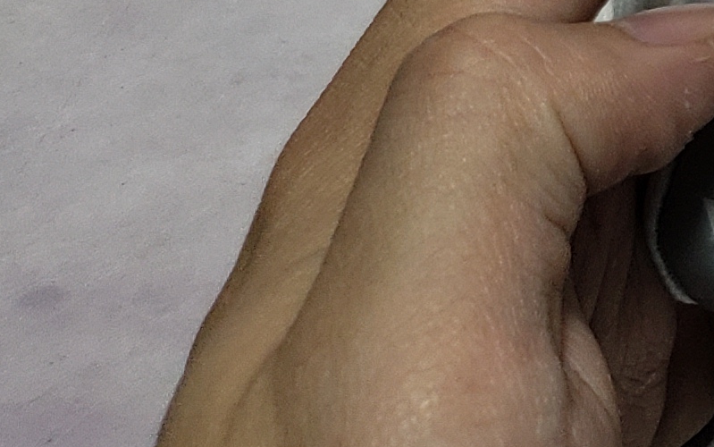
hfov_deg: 11.9
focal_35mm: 139
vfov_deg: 8.7
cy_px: -580
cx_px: 1766
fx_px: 2706
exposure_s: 1/738
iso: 50
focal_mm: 4.3
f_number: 1.5
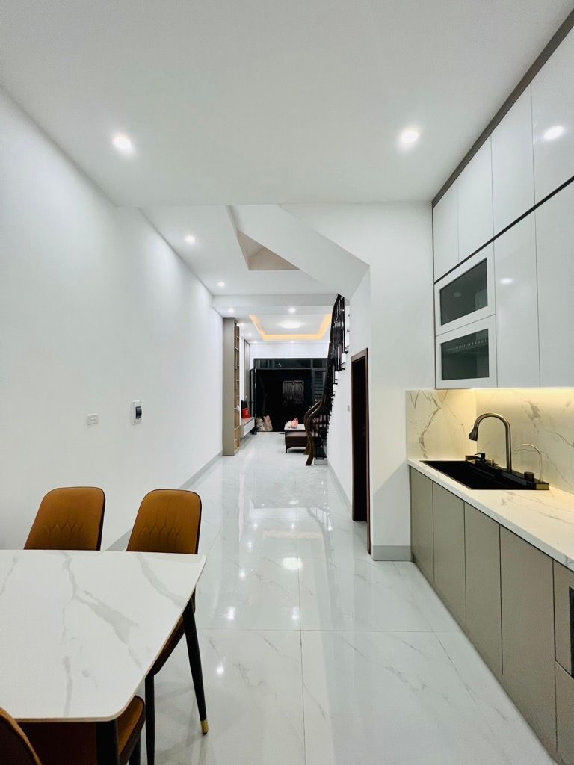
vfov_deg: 106.2
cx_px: 287
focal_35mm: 13
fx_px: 287
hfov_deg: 89.9
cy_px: 382
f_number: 1.8
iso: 125
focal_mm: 1.57
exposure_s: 1/100
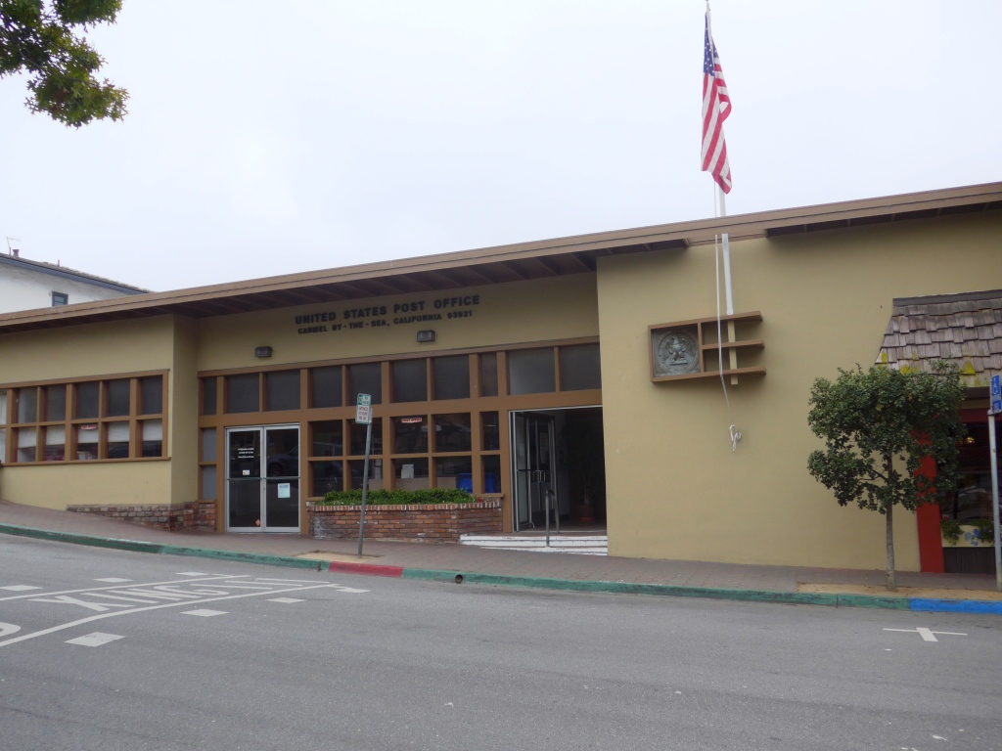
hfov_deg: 61.7
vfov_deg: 48.2
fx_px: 839
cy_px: 376
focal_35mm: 29
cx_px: 501
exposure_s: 1/800
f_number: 2
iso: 80
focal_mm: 6
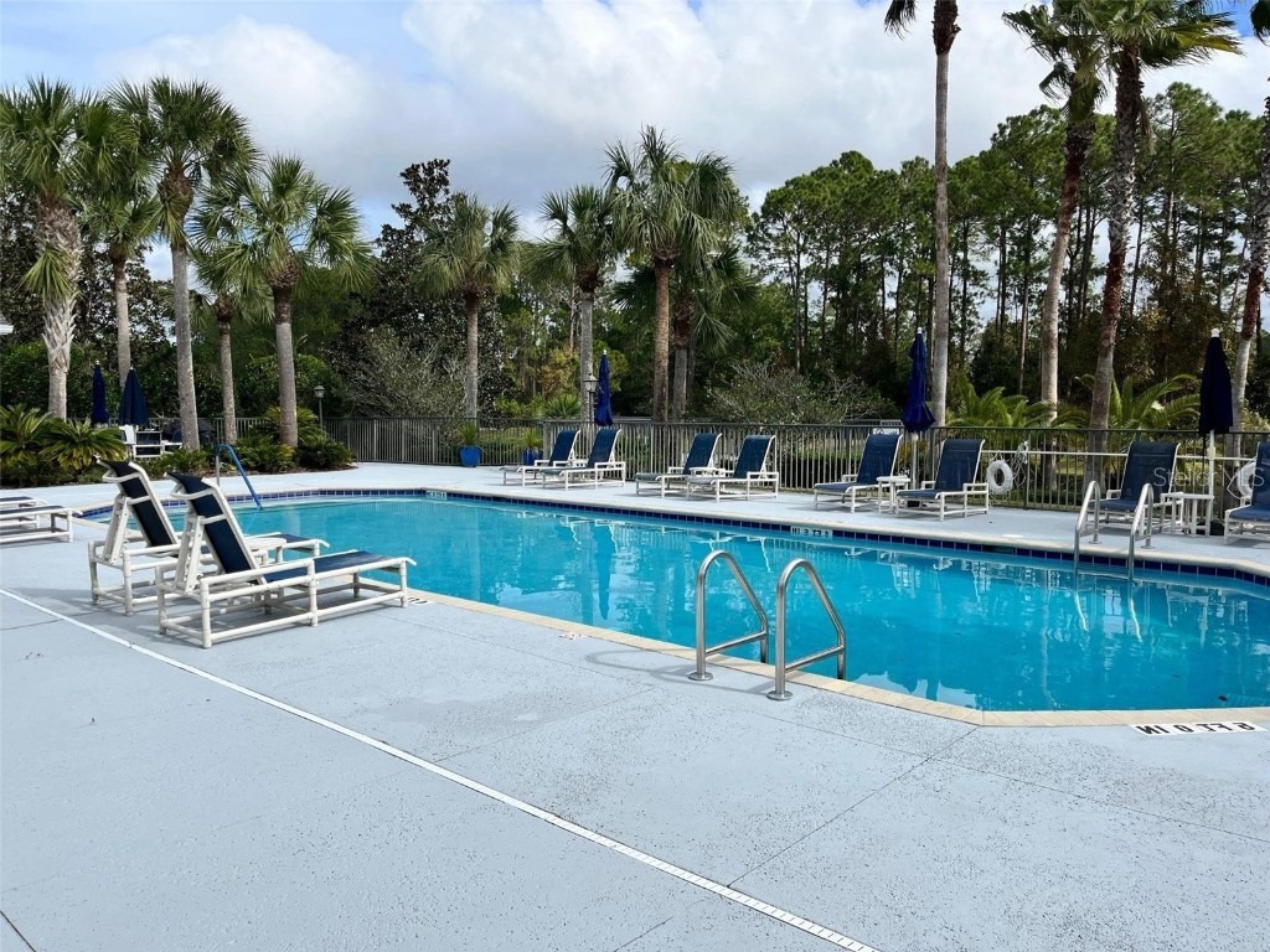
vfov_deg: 53.1
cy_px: 476
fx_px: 954
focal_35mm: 26
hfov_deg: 67.3
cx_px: 635
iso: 50
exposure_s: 1/4651
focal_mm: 5.1
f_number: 1.6
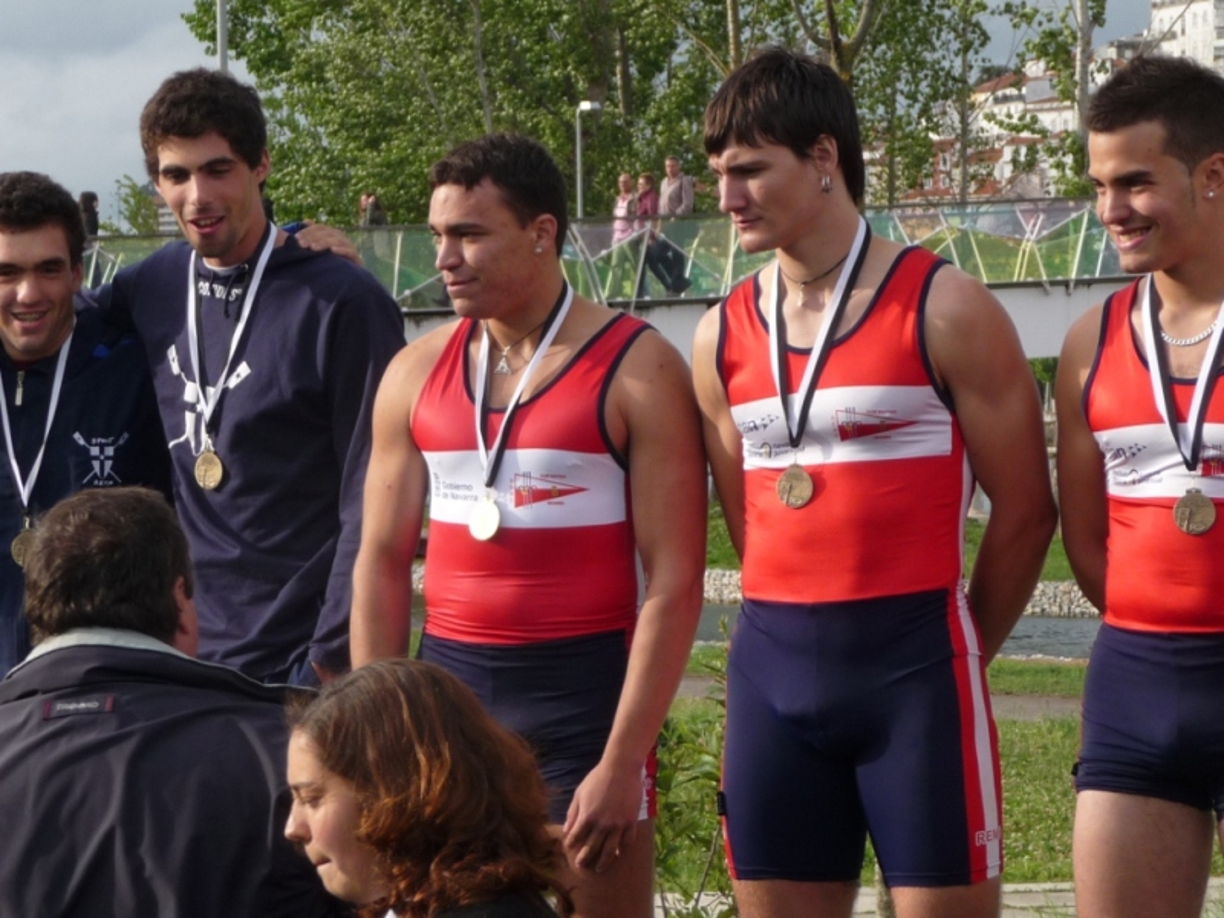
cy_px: 459
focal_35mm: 123
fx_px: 4349
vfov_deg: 12.0
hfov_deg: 16.0
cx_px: 612
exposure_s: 1/250
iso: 100
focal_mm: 16.3
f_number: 4.7
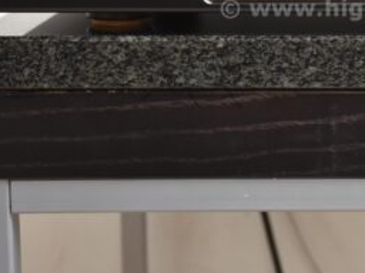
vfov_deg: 10.9
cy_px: 7
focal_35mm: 135
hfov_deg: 14.4
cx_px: 375
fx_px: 1423
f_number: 4.5
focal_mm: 40
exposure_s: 1/60
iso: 450
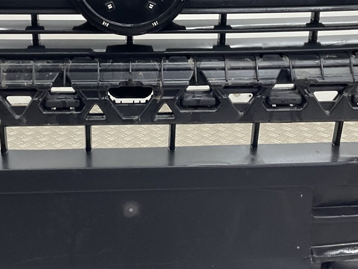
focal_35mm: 71
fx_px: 734
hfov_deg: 27.4
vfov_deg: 20.2
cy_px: 12
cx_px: 148
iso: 50
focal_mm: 3
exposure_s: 1/120
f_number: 1.8
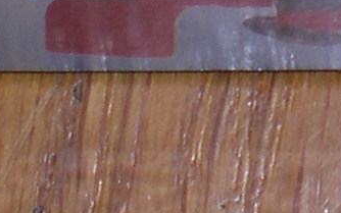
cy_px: -418
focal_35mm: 736
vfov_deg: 1.8
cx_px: 576
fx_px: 6842
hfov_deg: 2.8
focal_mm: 21.6
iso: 100
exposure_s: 1/60
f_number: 13
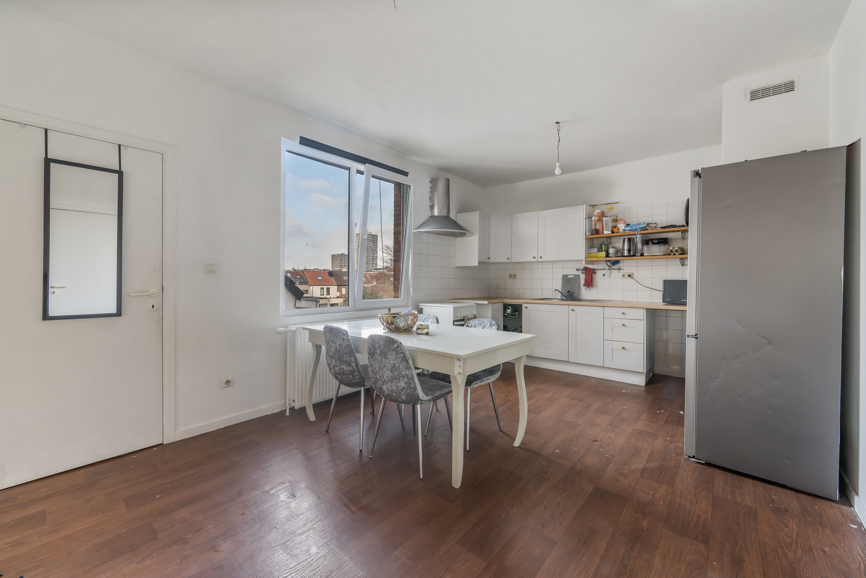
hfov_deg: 104.2
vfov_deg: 81.3
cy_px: 289
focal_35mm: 14
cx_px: 433
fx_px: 337
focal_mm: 14
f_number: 8
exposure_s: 1/10
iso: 250
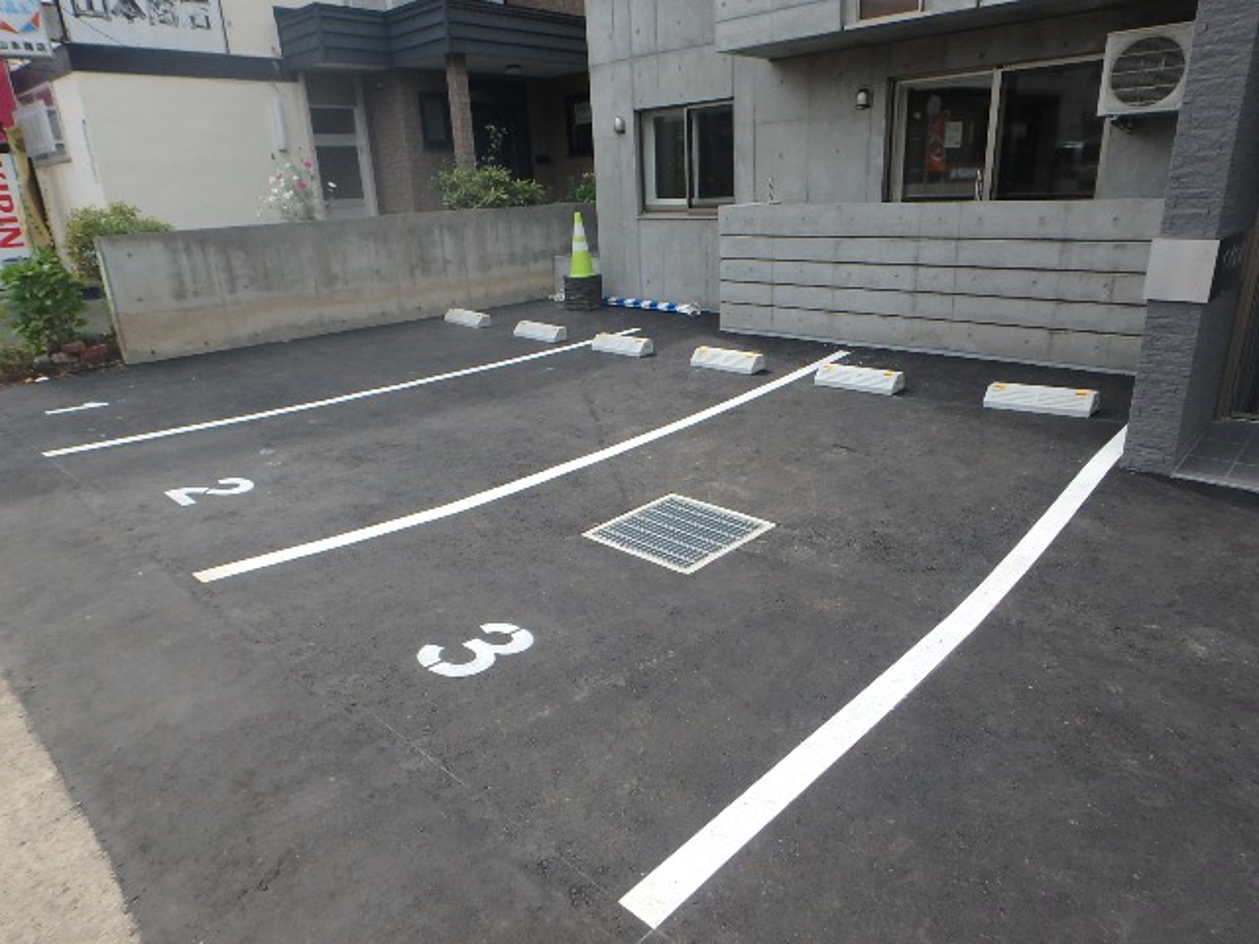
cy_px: 472
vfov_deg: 63.4
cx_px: 630
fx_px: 764
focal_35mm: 21
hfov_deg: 79.0
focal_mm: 3.7
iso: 125
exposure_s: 1/500
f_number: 3.5
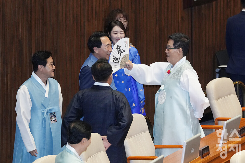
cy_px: 82
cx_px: 122
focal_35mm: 200
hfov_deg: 10.3
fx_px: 1361
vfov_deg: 6.9
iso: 3200
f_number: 5
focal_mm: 200
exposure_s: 1/160
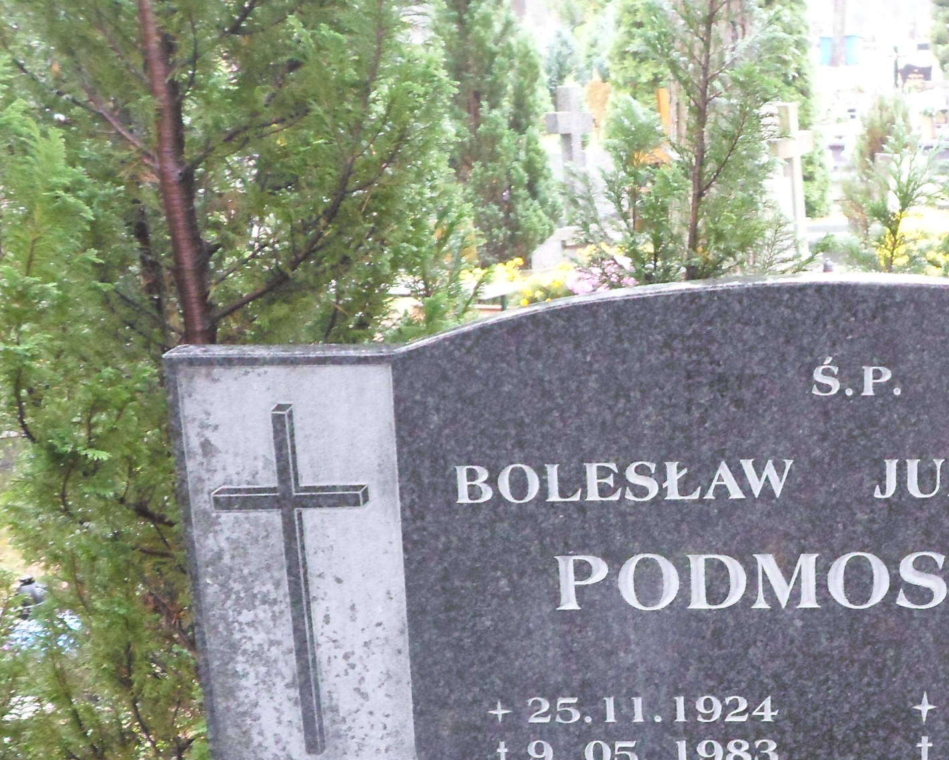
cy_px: 646
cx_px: 822
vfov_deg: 23.4
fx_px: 1798
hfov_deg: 28.6
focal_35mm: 64
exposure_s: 1/10
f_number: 3
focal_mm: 6.5
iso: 400
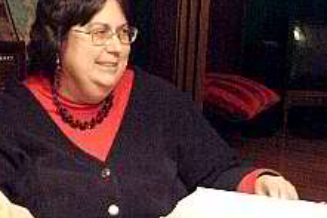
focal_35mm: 74
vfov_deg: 18.3
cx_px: 52
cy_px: 136
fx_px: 674
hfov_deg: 26.6
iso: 1600
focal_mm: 19
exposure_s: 1/45
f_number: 3.3
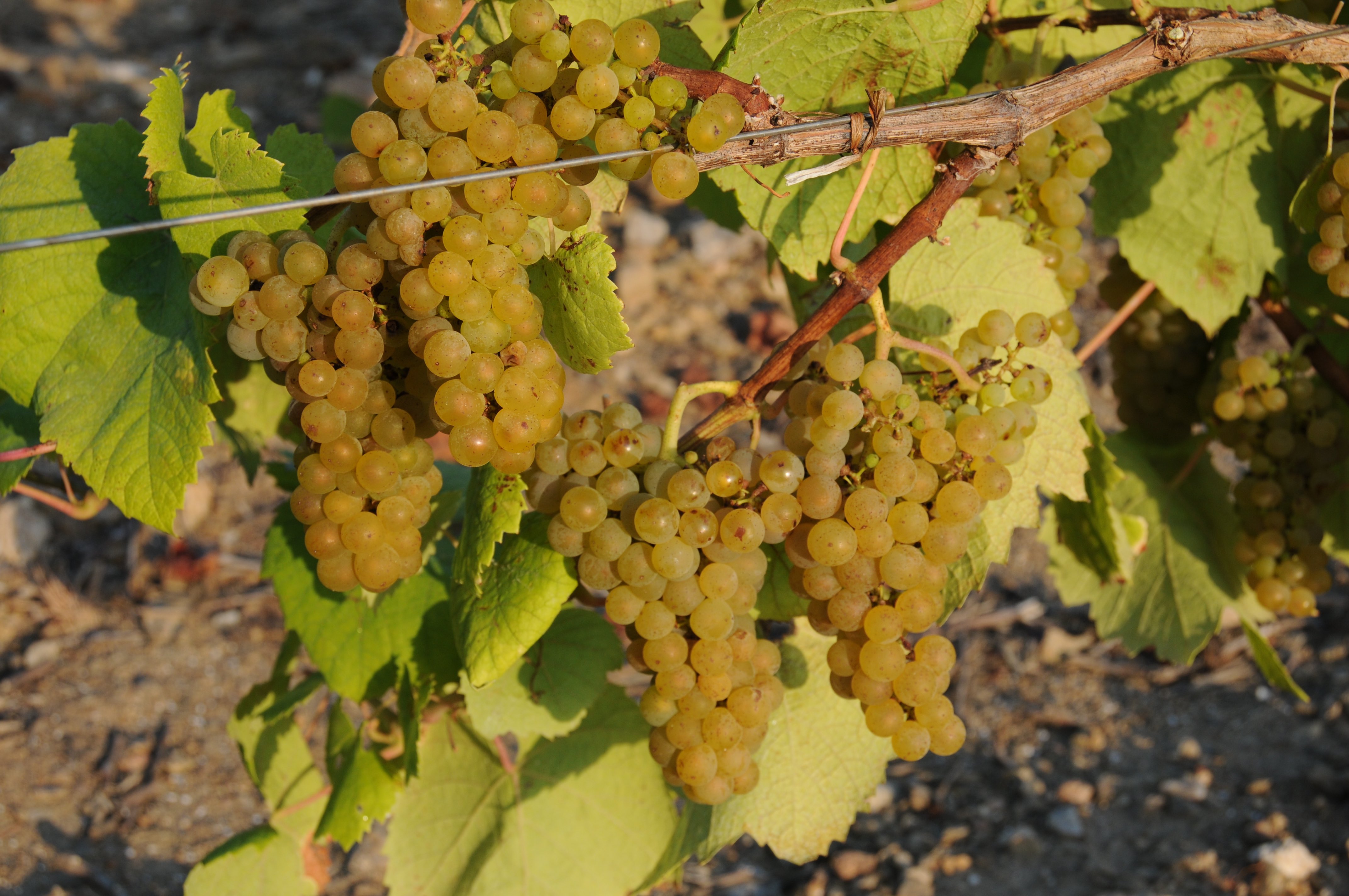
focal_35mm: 51
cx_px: 674
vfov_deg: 26.4
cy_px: 448
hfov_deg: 38.9
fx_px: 1909
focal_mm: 34
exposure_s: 1/250
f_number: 8
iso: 200
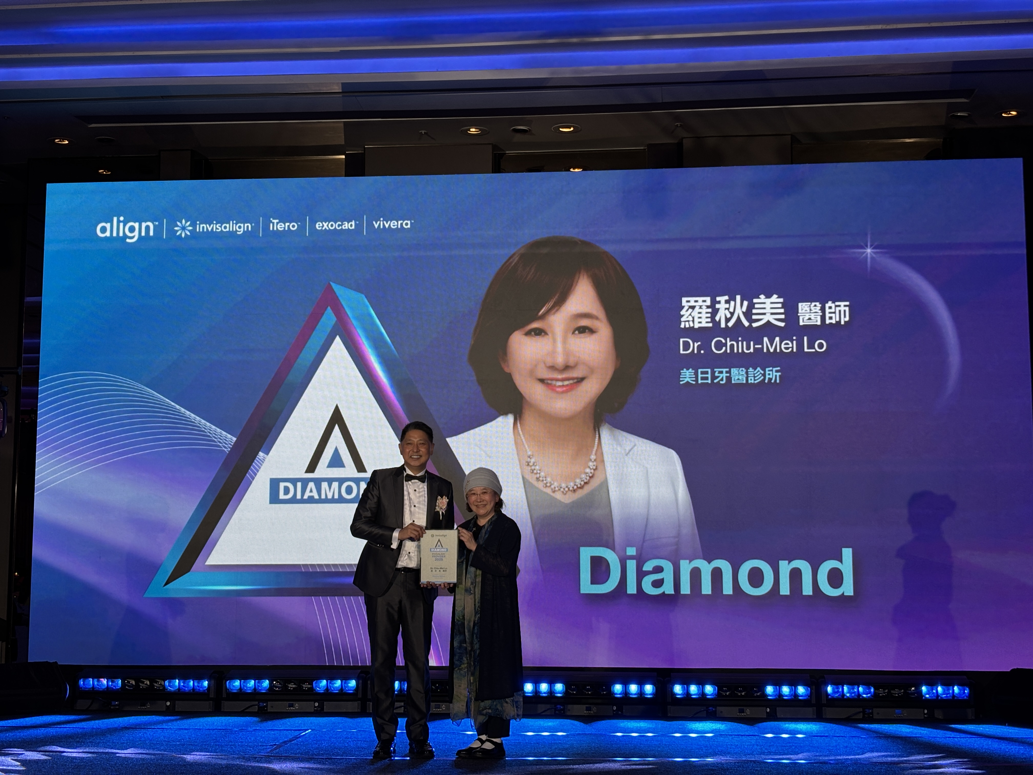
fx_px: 1552
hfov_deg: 36.8
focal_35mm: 52
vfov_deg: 28.0
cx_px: 516
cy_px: 388
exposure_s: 1/80
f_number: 1.6
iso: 50
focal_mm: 5.96
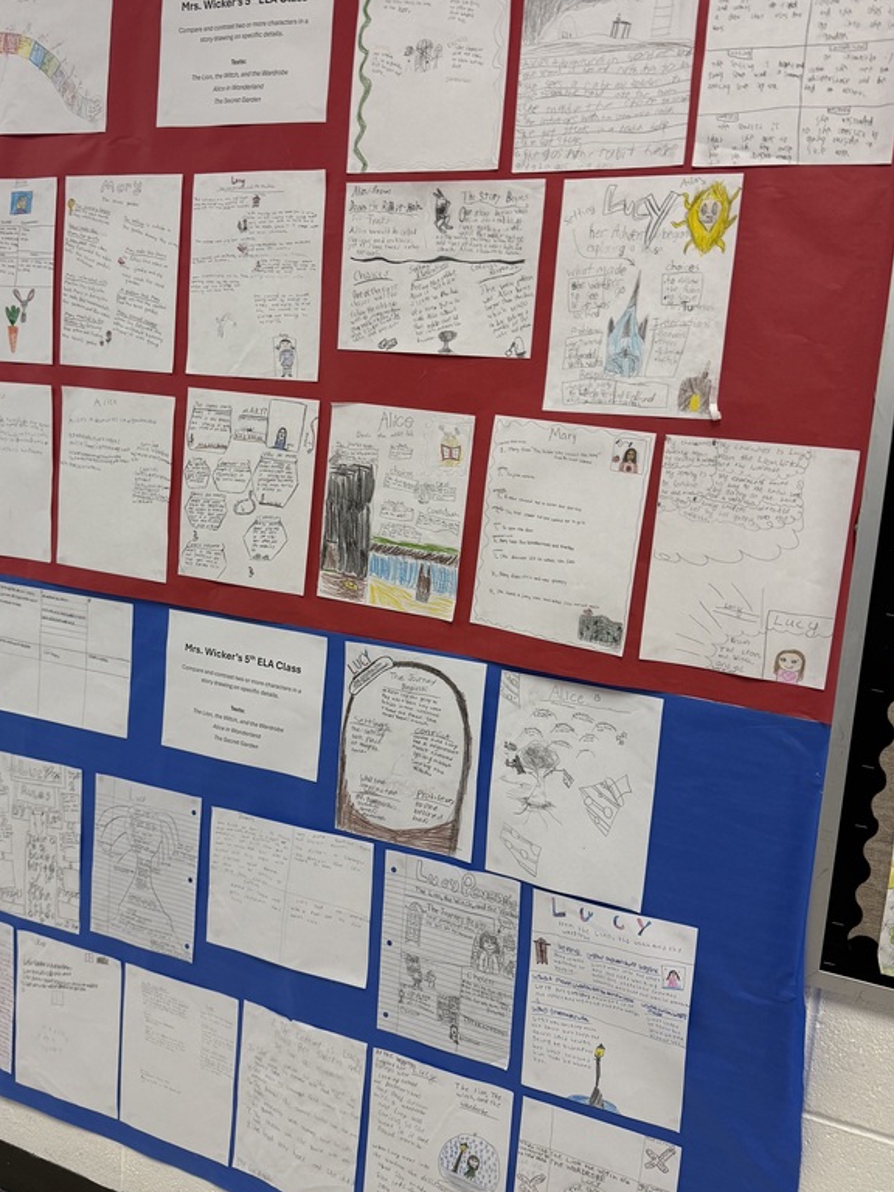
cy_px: 568
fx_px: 1102
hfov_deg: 44.1
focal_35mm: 32
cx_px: 405
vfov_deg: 56.8
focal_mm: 6.76
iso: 125
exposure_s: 1/60
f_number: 1.78
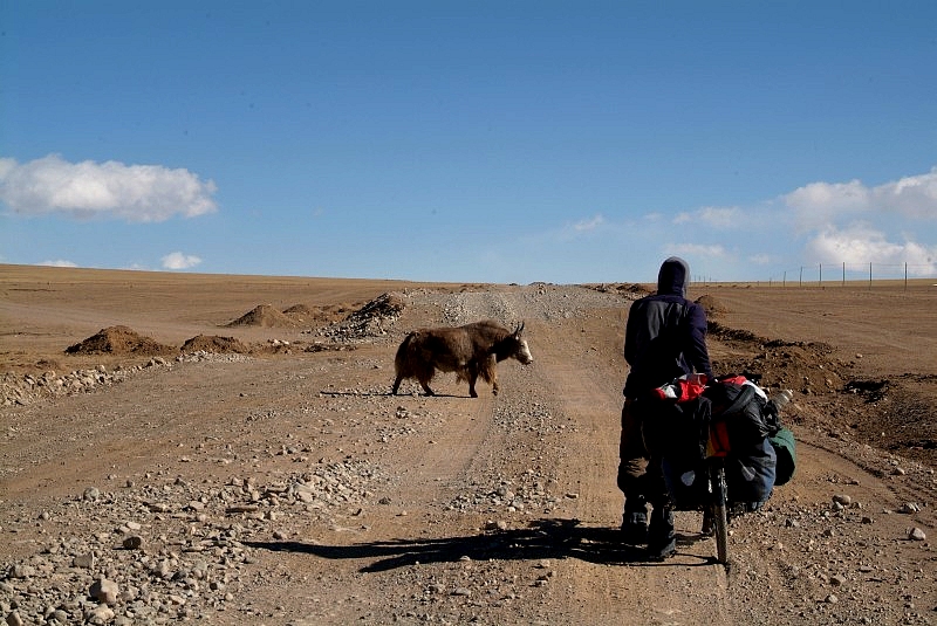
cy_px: 313
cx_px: 468
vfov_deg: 16.5
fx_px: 2162
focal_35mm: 83
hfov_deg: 24.5
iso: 200
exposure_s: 1/350
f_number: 9.5
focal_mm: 55
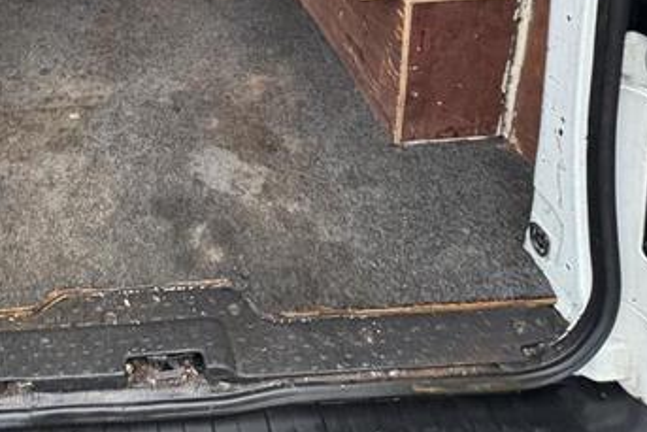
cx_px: 53
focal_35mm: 38
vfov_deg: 28.0
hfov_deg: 45.4
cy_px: -151
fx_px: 683
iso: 250
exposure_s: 1/62
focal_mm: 2.22
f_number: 2.2
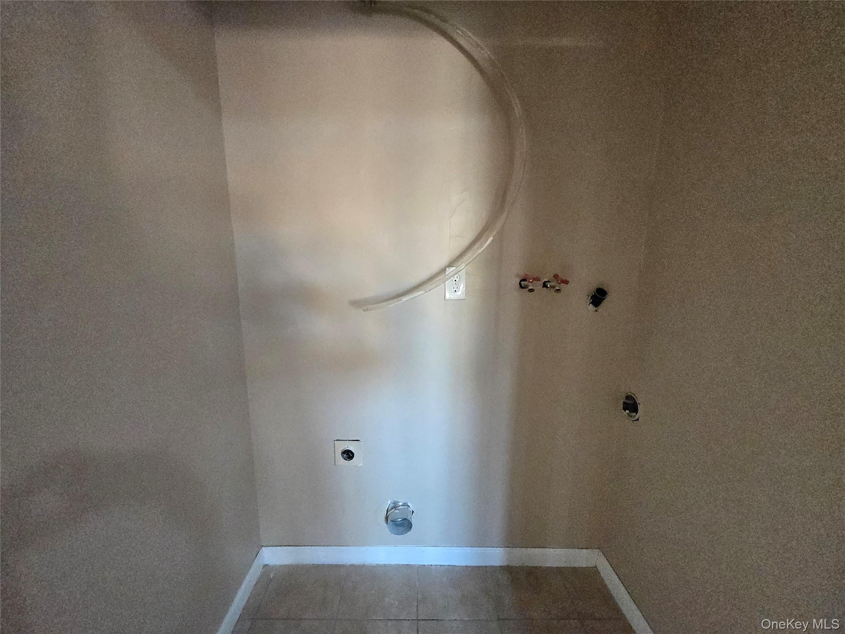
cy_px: 317
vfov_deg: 89.9
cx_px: 422
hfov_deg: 106.2
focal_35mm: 13
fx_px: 317
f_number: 2.2
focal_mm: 1.7
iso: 800
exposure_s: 1/60
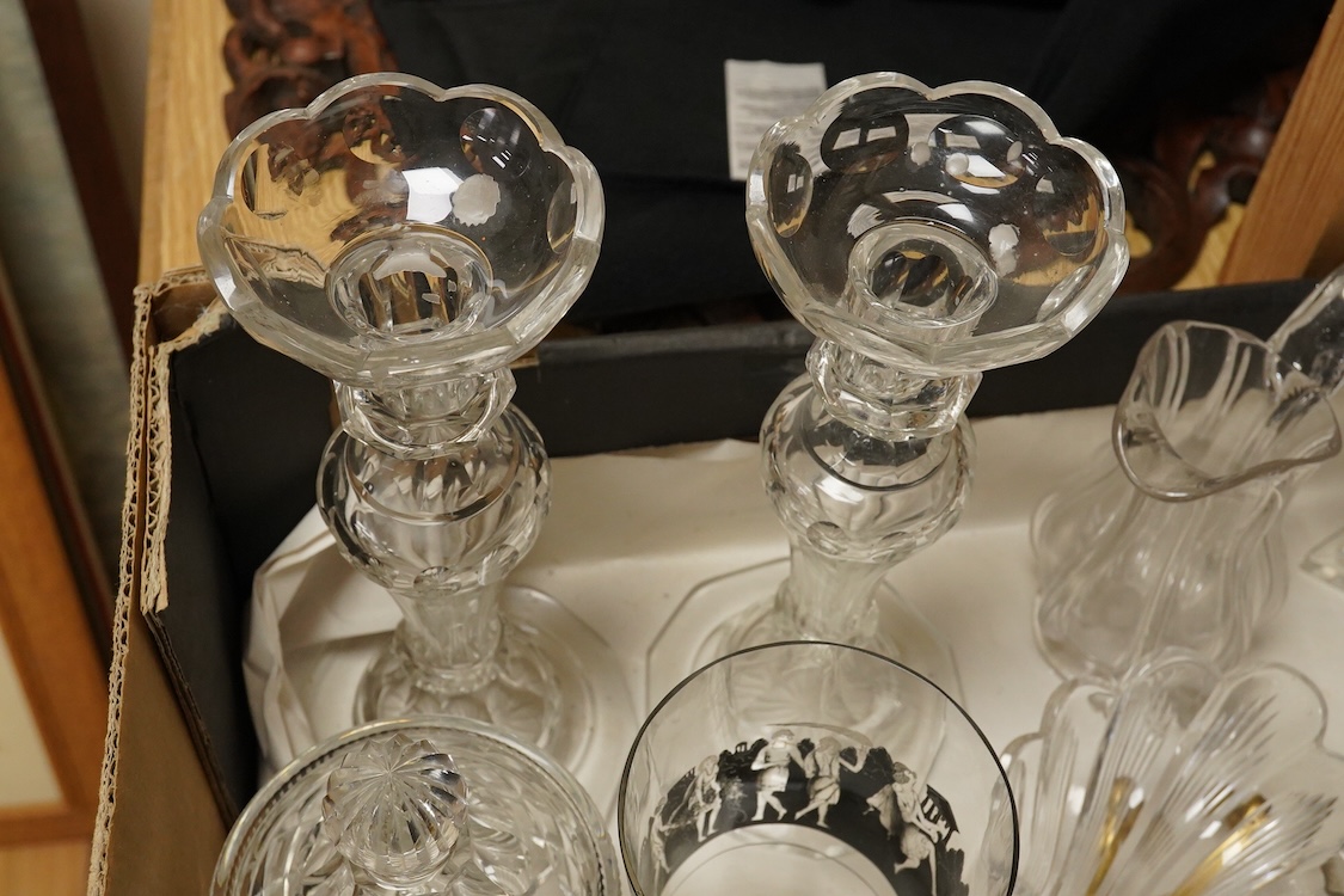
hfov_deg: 43.6
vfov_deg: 29.9
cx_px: 672
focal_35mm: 45
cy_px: 448
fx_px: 1680
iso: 2500
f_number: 13
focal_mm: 30
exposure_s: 1/100
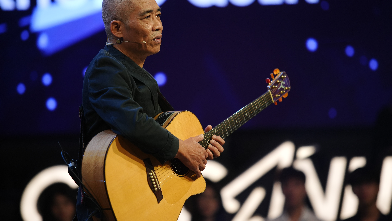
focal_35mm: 210
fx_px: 2183
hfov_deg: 10.3
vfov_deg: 5.8
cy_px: 91
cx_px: 196
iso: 1600
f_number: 2.8
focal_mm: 200
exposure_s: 1/200
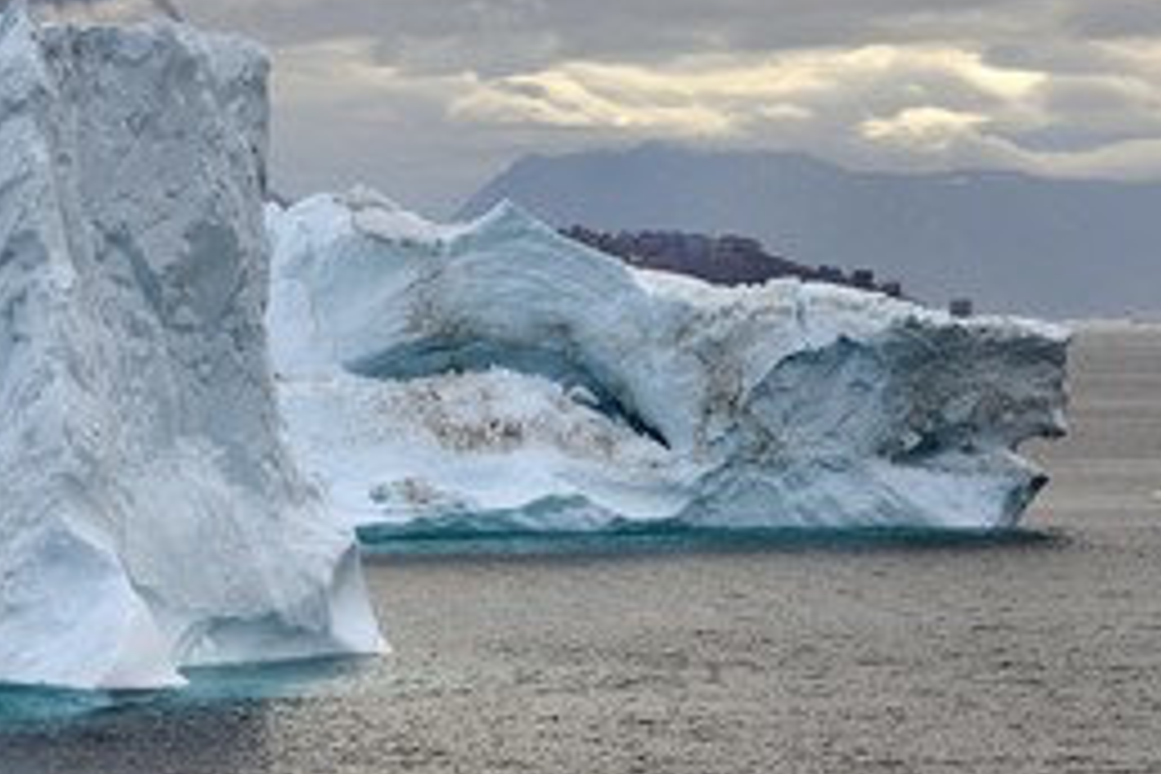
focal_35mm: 244
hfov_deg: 8.4
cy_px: 176
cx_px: 486
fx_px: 7868
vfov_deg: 5.6
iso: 200
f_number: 7.1
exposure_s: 1/320
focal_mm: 150
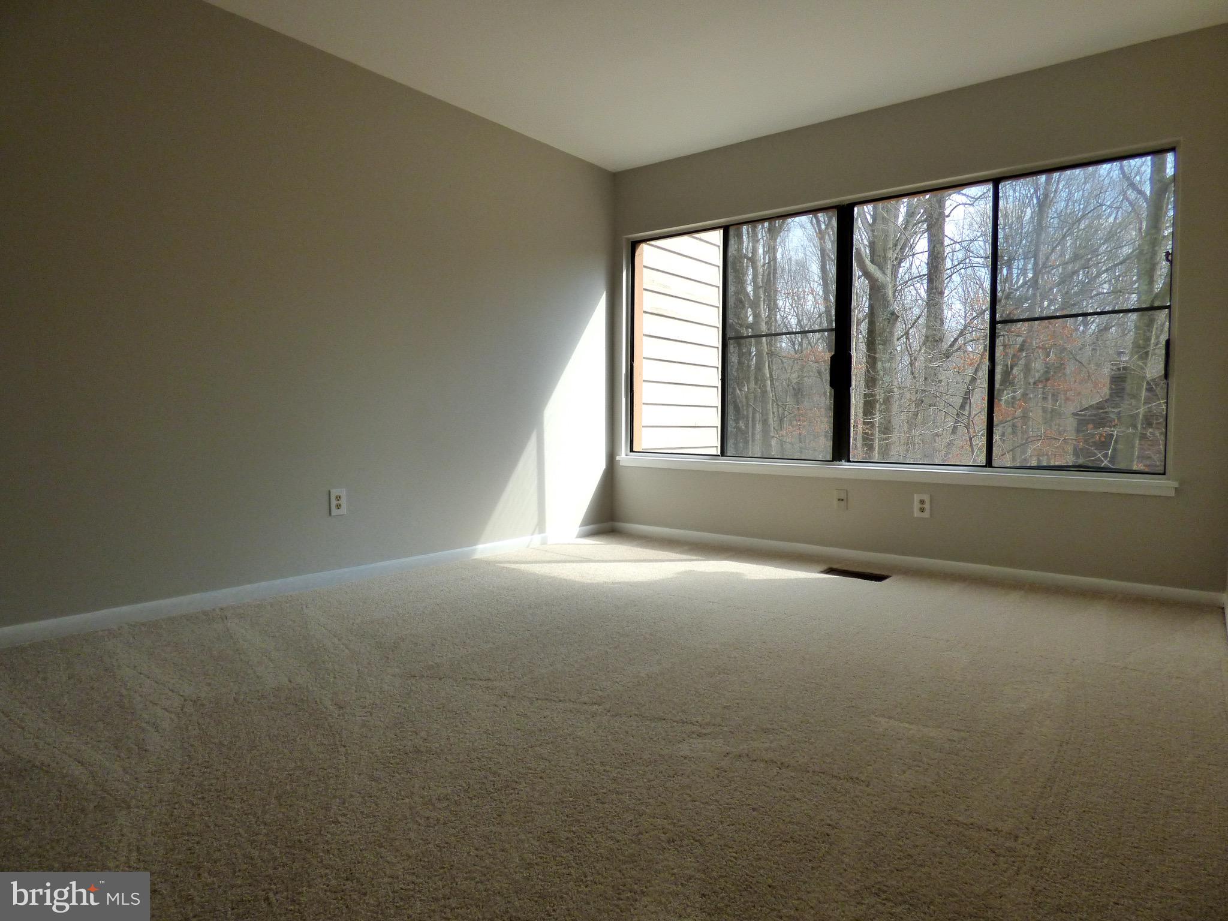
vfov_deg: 66.0
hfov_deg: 81.7
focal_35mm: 20
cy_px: 460
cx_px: 614
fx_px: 709
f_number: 2.8
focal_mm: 3.58
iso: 200
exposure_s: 1/640
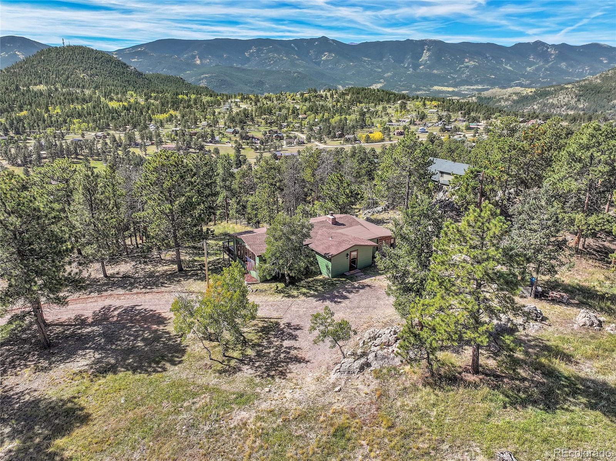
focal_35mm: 24
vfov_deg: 56.8
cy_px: 230
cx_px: 308
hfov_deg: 71.6
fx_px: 427
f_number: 2.8
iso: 150
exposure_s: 1/1600
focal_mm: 12.29
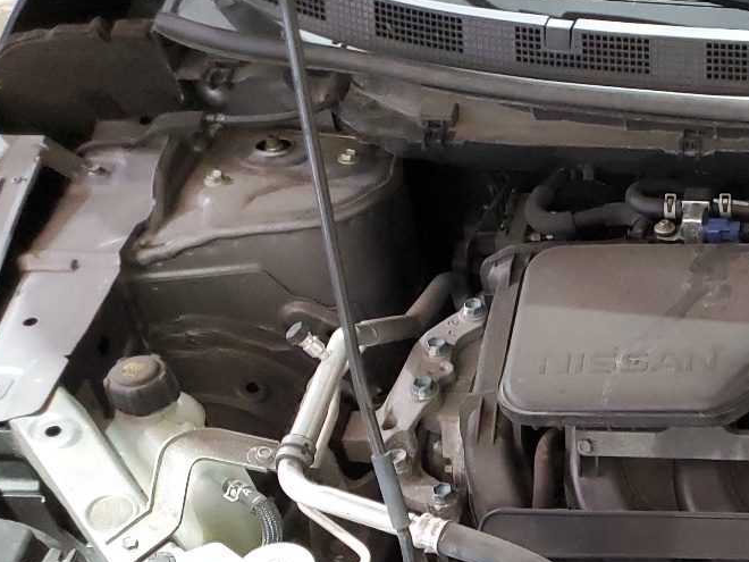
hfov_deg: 27.4
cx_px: 875
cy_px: 585
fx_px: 1363
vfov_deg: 22.3
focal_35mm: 63
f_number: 1.5
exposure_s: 1/40
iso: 330
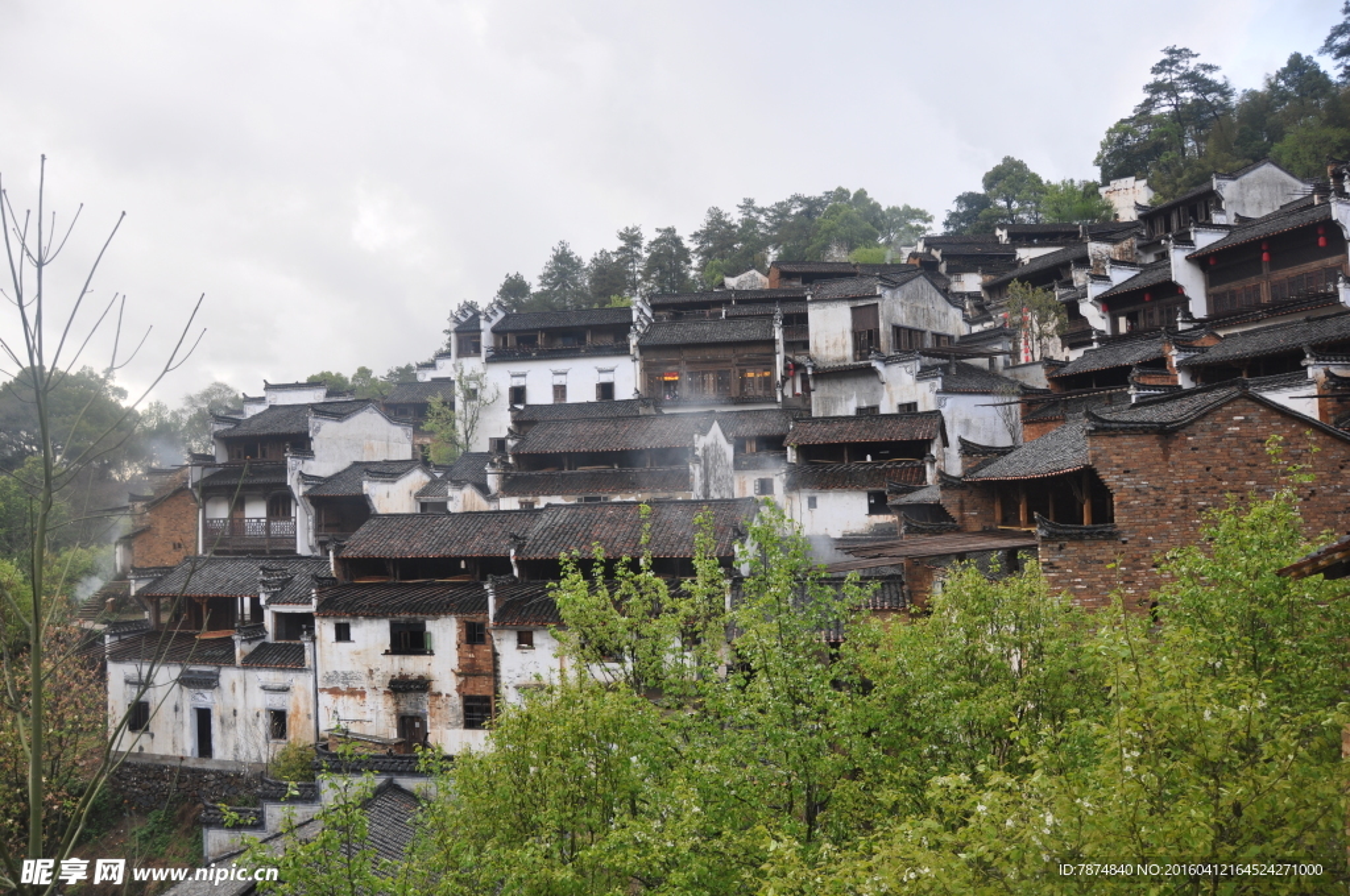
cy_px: 448
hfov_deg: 67.4
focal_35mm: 27
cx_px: 675
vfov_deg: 47.8
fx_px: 1011
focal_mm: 18
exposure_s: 1/200
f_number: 5
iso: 200
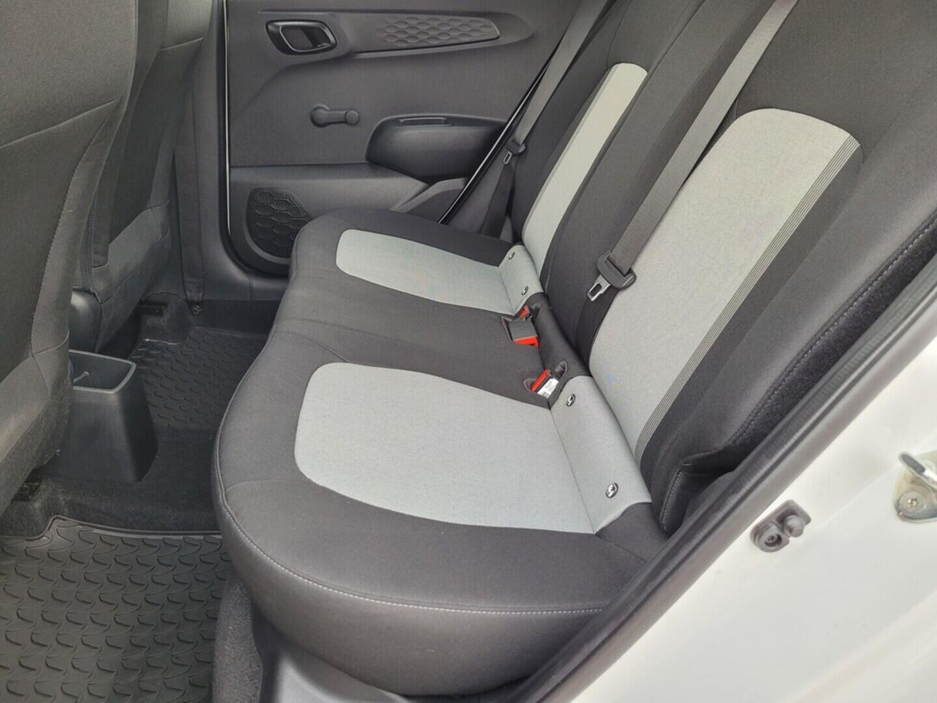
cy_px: 352
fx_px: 704
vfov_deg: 53.1
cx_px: 468
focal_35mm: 26
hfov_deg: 67.3
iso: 160
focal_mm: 5.4
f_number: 1.8
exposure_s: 1/100
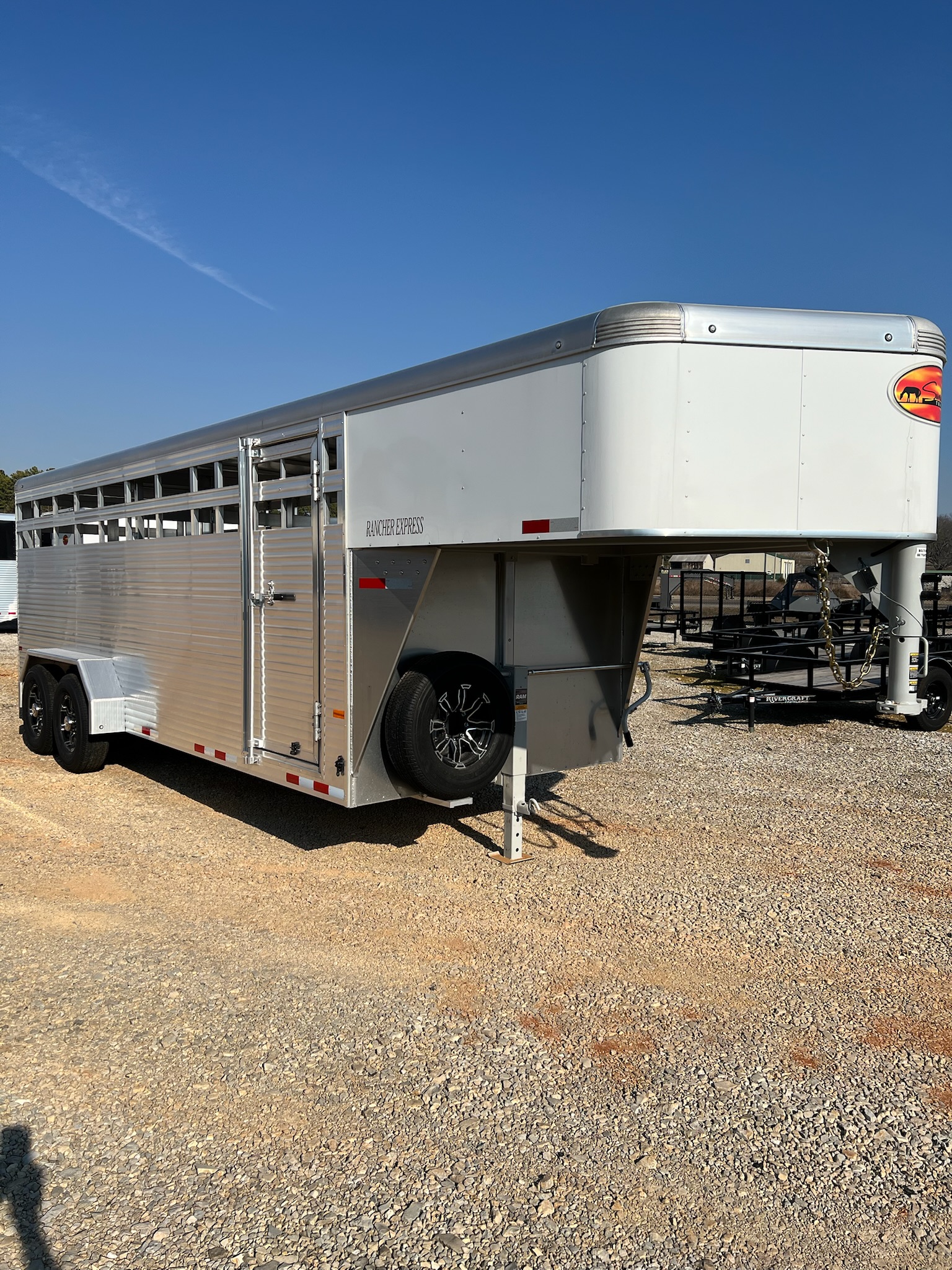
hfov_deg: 53.1
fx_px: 953
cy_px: 635
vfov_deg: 67.3
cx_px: 476
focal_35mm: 26
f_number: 1.5
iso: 50
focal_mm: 5.7
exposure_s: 1/6993
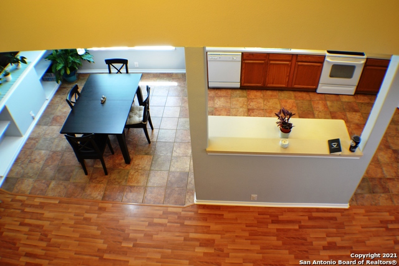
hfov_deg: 53.1
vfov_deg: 36.9
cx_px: 200
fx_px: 399
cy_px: 133
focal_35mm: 36
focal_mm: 24
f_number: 4
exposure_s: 1/25
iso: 400
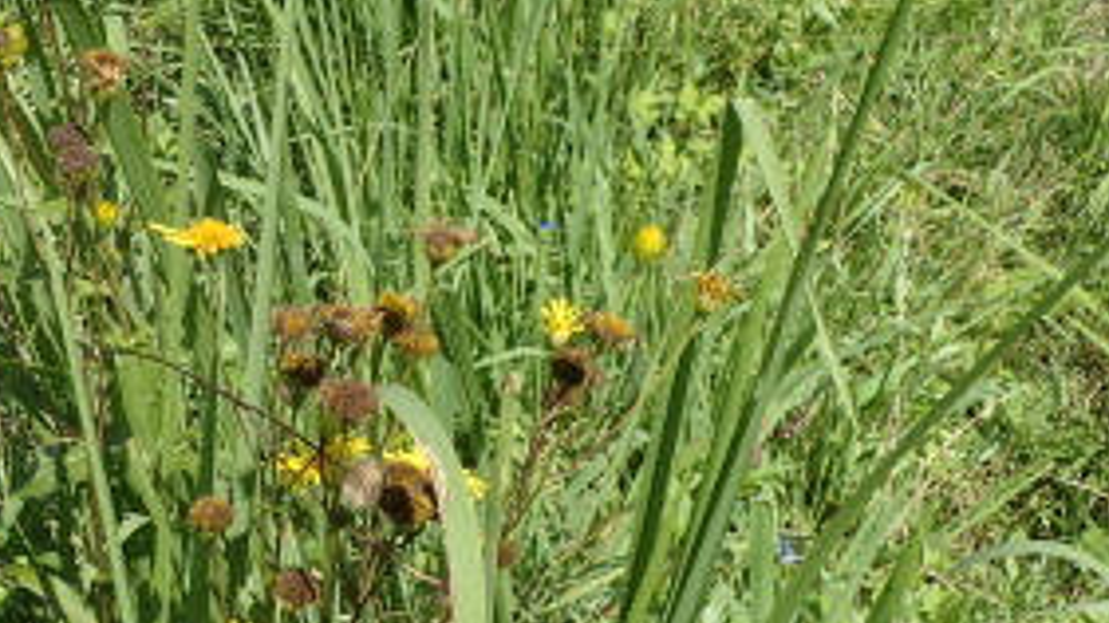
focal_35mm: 66
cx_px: 140
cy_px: 246
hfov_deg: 30.7
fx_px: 1941
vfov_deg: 18.2
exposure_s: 1/800
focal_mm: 5.87
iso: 100
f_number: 3.2
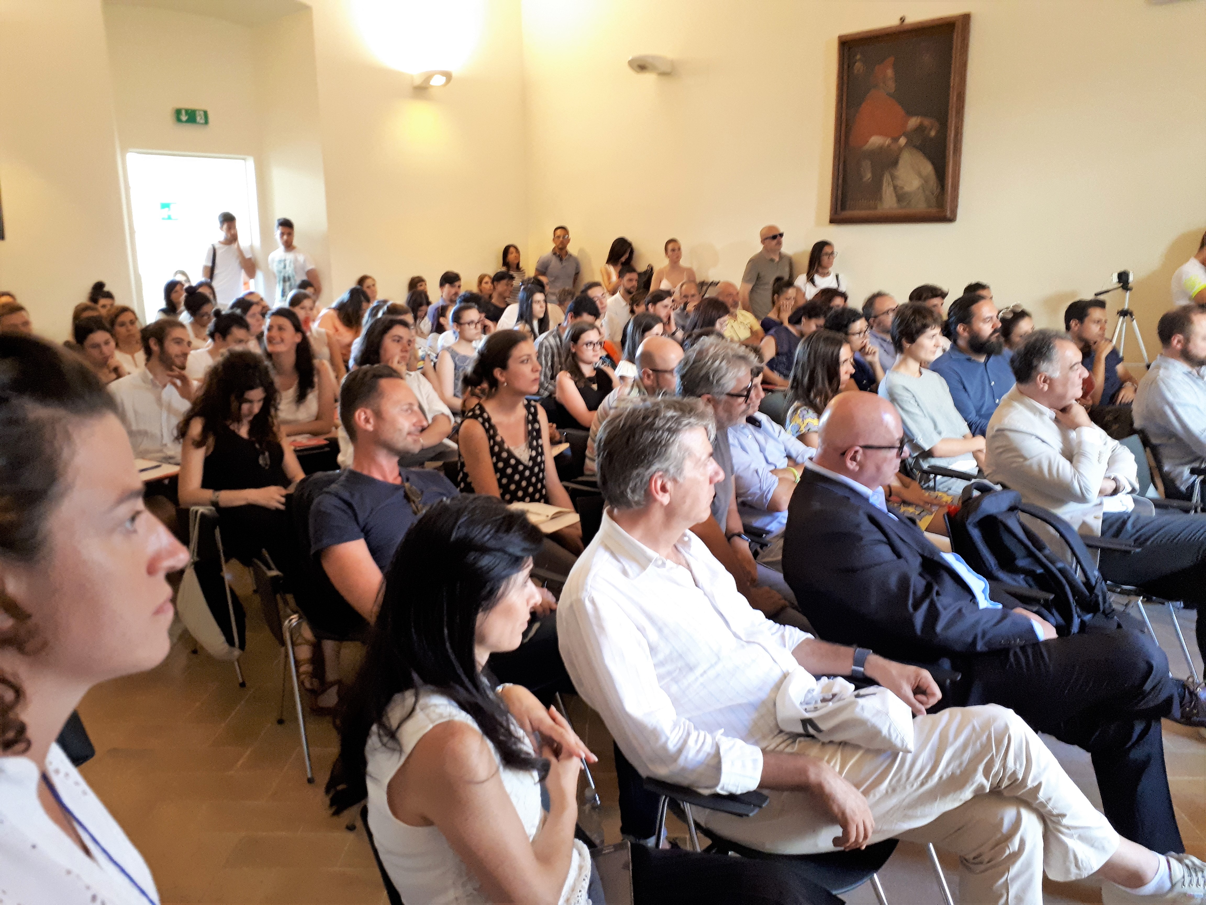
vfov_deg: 51.4
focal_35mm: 27
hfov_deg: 65.3
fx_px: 941
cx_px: 603
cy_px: 452
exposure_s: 1/17
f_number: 1.9
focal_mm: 3.6
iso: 250
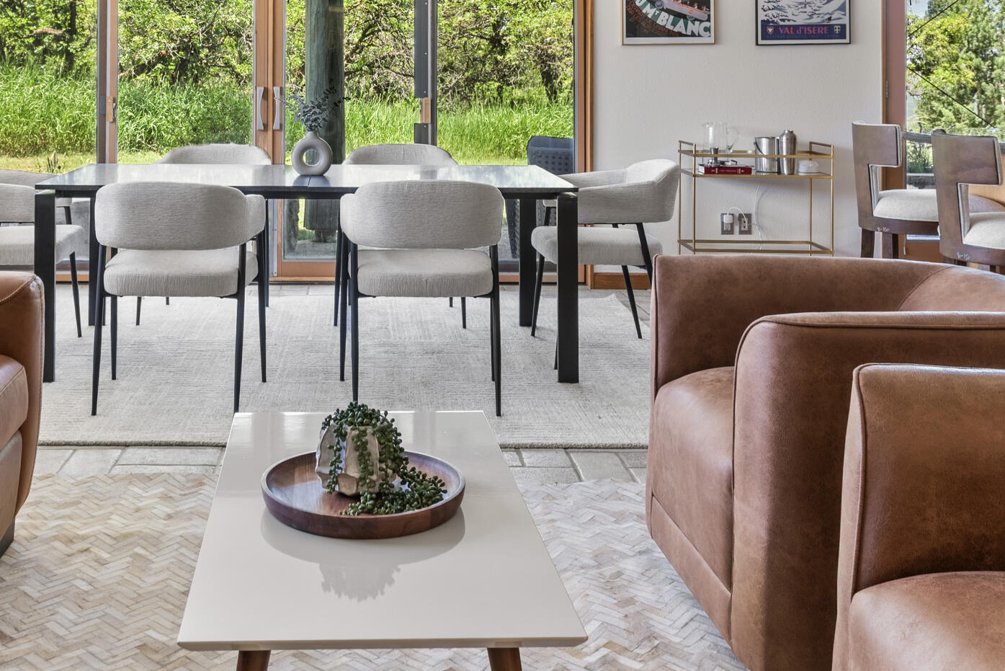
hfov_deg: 45.0
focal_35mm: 43
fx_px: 1201
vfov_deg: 30.3
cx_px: 372
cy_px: 108
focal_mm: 20
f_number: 7.1
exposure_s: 1/3
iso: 320
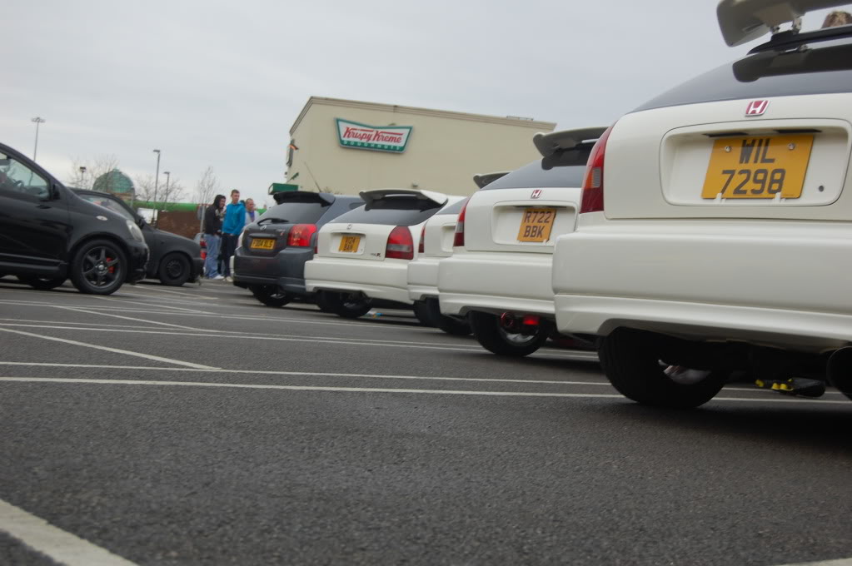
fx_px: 1348
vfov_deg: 23.7
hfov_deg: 35.1
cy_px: 283
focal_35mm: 57
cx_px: 426
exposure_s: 1/160
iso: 200
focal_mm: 38
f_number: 6.3
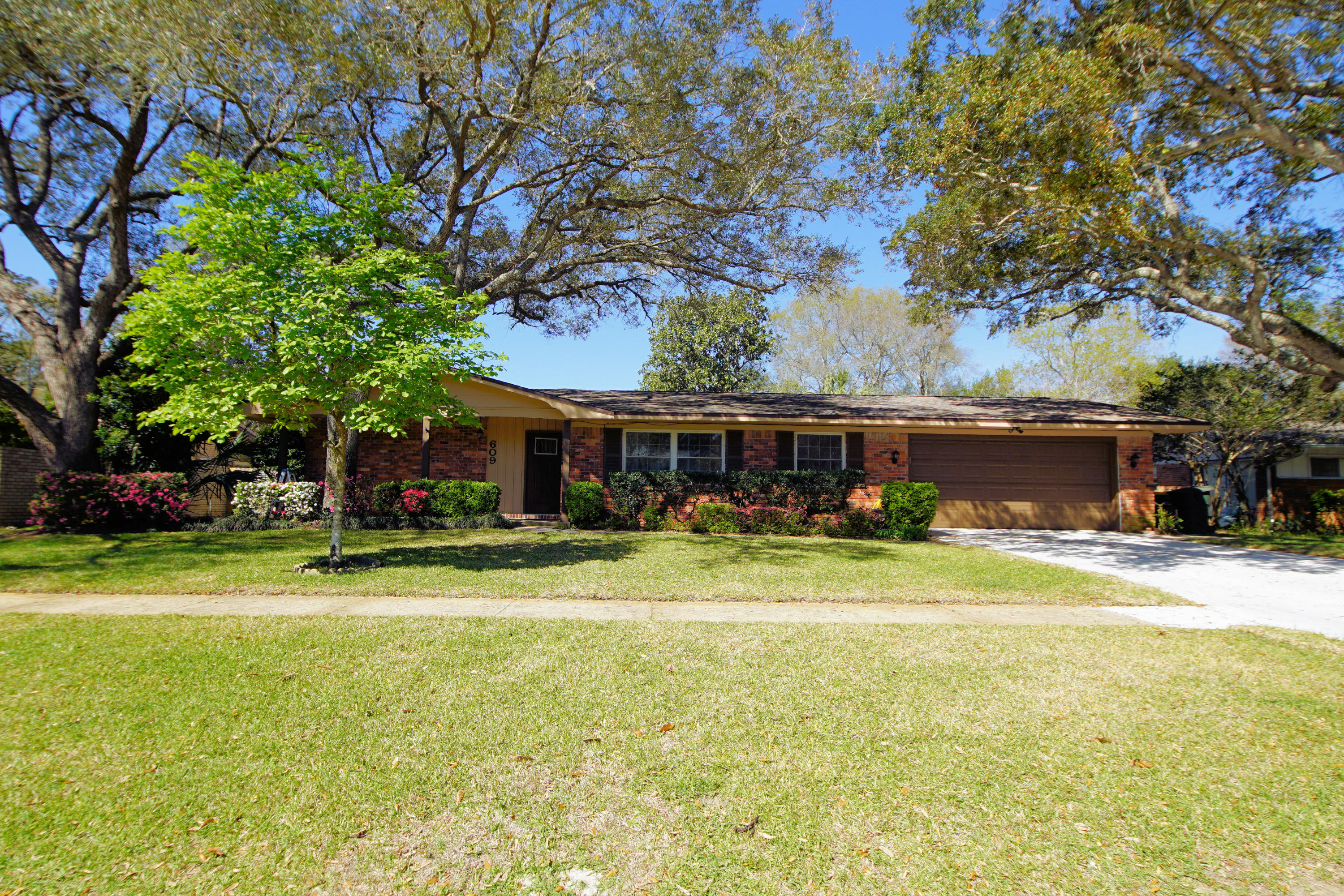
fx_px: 672
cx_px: 672
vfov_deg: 67.4
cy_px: 448
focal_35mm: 18
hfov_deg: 90.0
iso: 100
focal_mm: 12
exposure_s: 1/100
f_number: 8
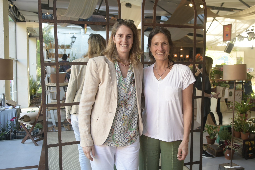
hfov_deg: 57.2
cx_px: 128
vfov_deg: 40.0
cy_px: 85
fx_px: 234
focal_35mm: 33
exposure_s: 1/200
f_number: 3.2
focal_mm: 22
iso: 800
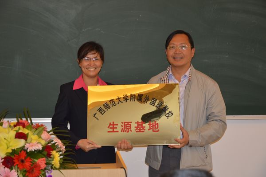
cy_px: 88
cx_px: 133
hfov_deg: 20.6
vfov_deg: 13.8
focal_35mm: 99
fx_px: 731
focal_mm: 66
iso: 640
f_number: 5.3
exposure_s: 1/60
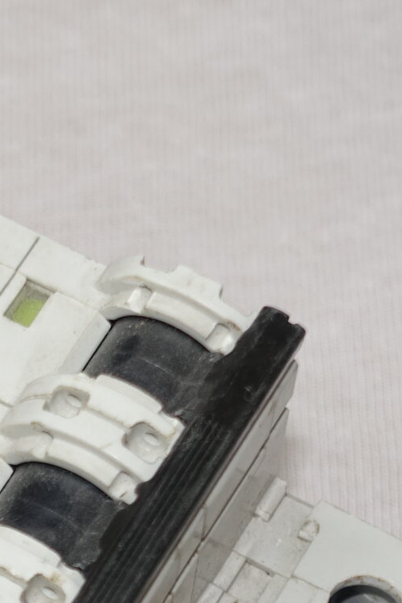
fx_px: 3184
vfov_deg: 10.7
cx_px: -87
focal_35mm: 190
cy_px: 663
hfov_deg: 7.2
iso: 125
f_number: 4
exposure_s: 1/160
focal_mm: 20.63
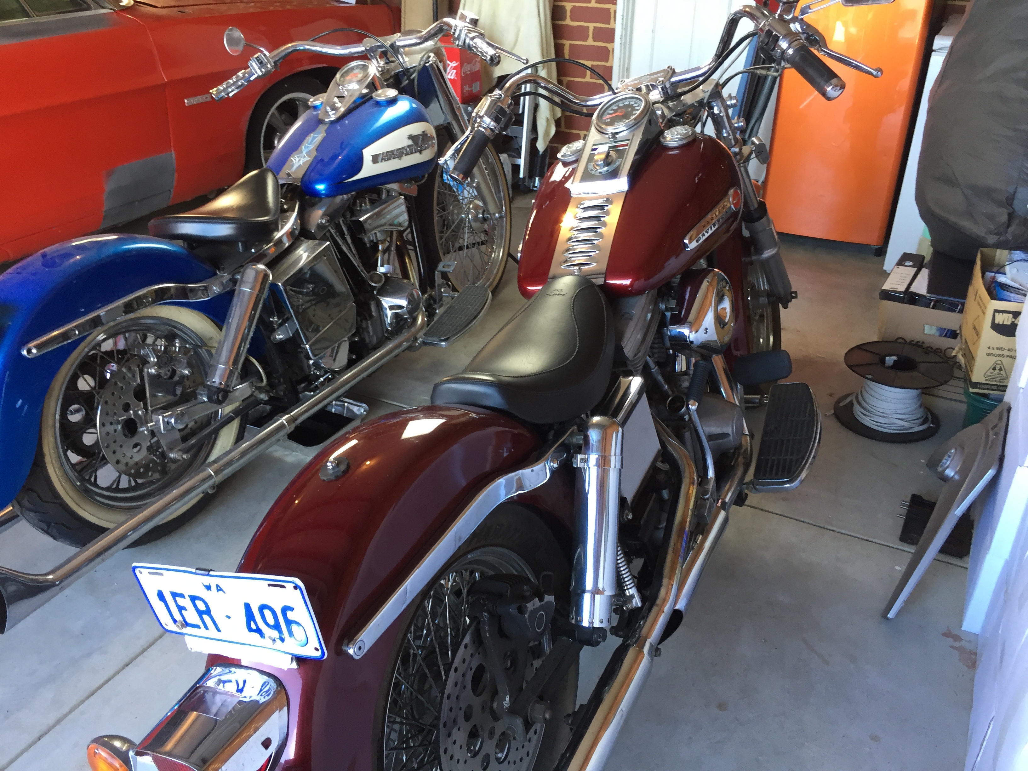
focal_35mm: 29
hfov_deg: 61.7
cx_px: 514
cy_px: 386
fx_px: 861
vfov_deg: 48.2
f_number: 2.2
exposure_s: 1/33
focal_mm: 4.15
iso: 50
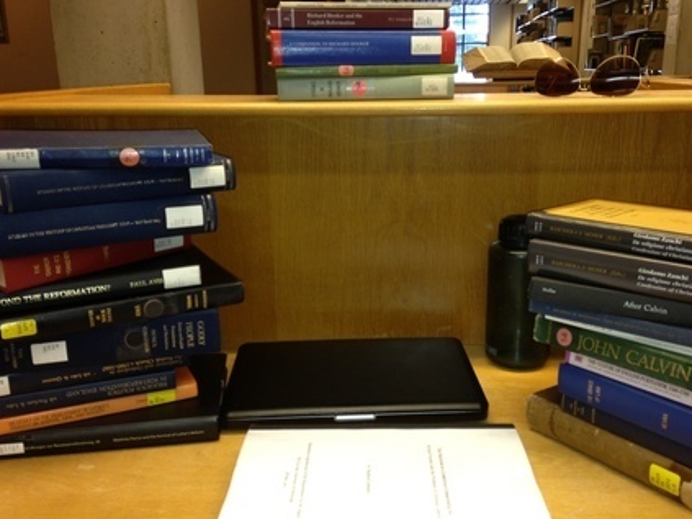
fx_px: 779
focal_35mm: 39
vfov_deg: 36.8
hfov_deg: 47.8
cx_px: 368
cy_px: 279
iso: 80
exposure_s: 1/20
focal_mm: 4.13
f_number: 2.4
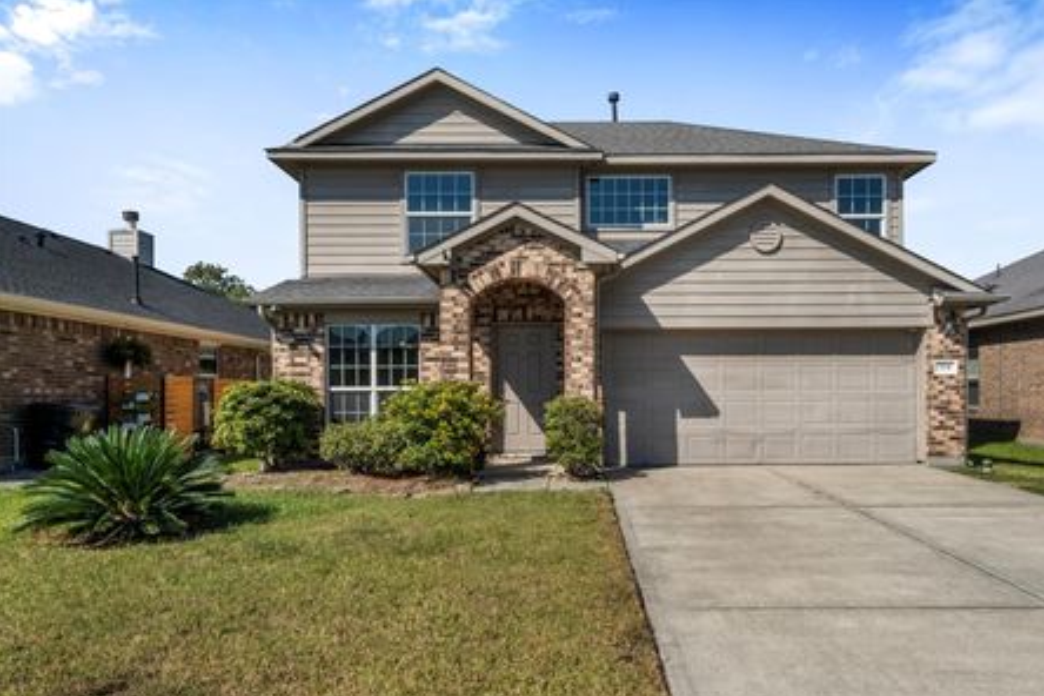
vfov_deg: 47.8
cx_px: 583
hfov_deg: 67.2
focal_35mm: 27
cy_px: 387
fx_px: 783
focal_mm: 24
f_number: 9
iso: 800
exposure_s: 1/250
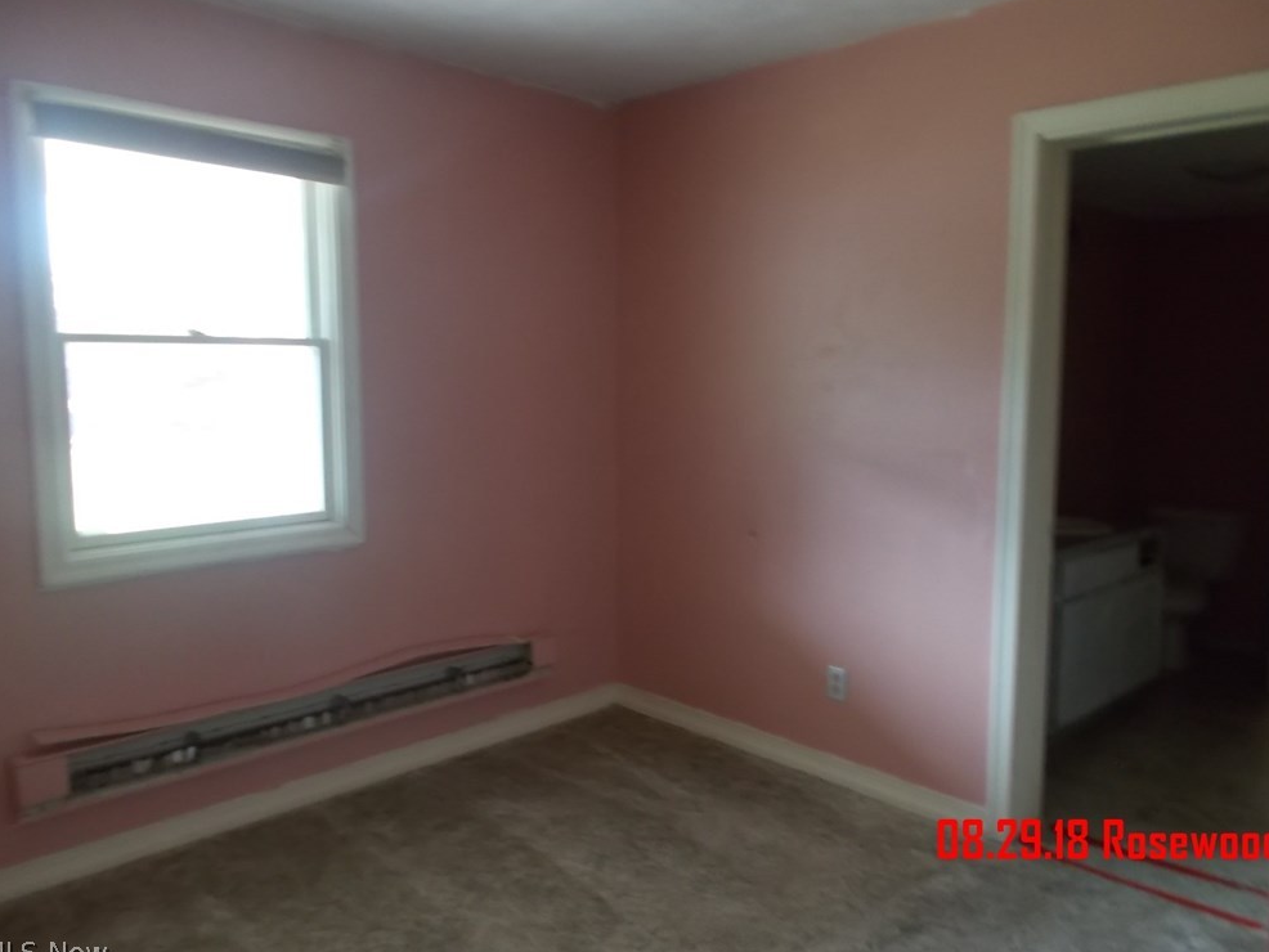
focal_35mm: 27
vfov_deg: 51.4
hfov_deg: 65.3
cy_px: 480
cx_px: 633
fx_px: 990
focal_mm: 4.6
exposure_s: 1/25
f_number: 3.2
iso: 200
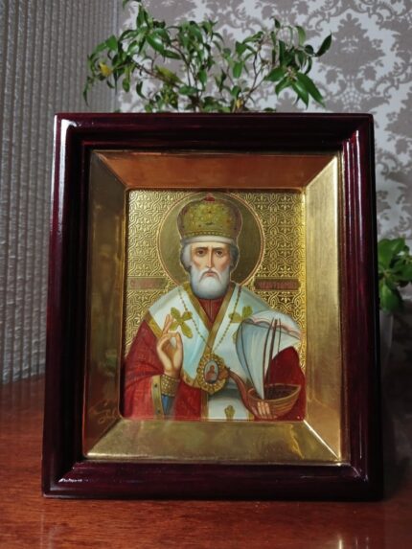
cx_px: 206
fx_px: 428
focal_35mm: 27
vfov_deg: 65.3
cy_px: 274
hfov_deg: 51.4
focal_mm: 4
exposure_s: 1/33
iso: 320
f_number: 1.8
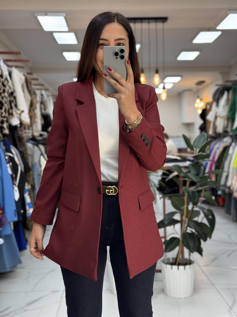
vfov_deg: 39.7
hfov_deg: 30.3
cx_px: 118
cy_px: 158
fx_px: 438
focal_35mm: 48
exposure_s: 1/50
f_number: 1.78
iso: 80
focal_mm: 6.76
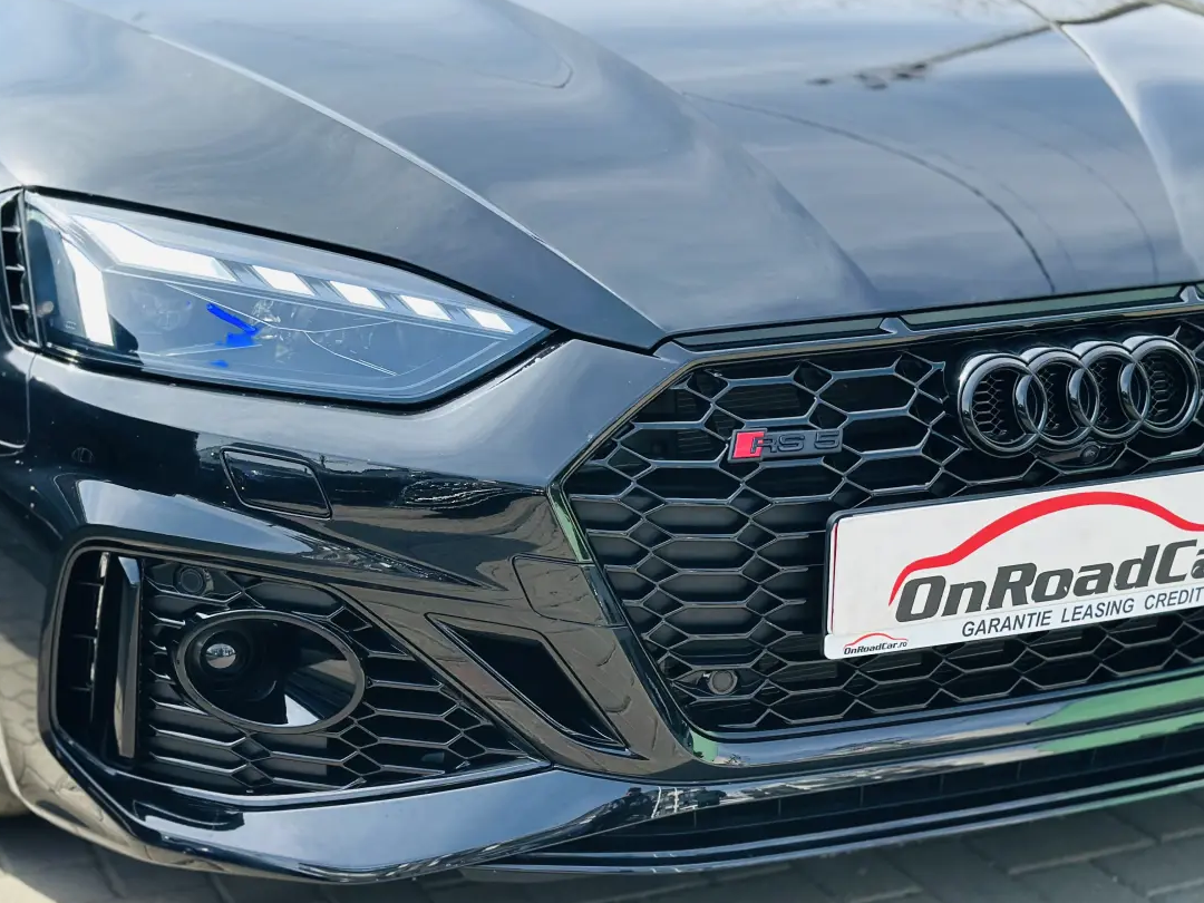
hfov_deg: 30.2
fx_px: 2226
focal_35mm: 64
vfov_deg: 22.9
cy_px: 515
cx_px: 469
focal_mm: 6.86
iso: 80
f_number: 1.78
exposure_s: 1/1497
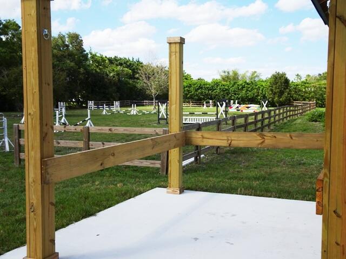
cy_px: 130
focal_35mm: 40
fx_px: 400
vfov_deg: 36.0
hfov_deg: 46.8
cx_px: 173
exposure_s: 1/1000
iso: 80
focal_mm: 6.8
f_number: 4
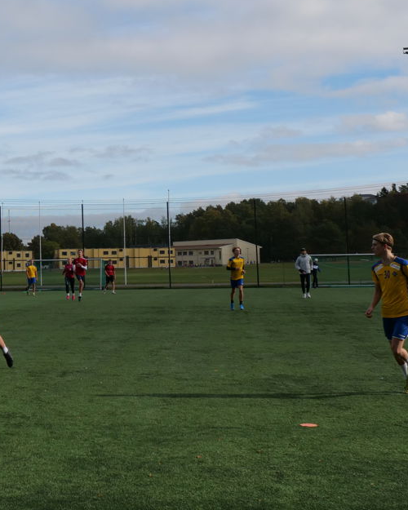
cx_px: 38
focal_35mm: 68
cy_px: 149
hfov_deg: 21.9
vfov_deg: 27.6
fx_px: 1026
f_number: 5
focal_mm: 16
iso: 200
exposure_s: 1/1300
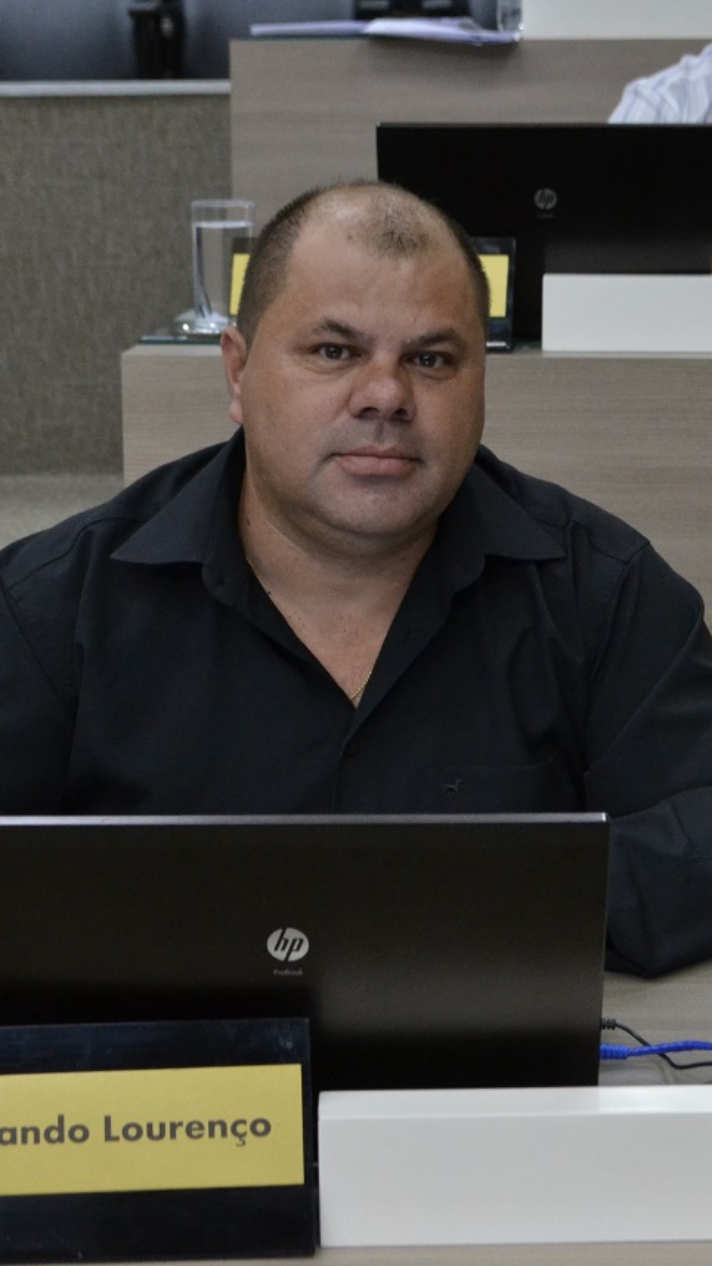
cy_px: 631
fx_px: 2719
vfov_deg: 26.2
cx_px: 378
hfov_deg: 14.9
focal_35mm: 81
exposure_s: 1/50
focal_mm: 34
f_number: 5.6
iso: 1600
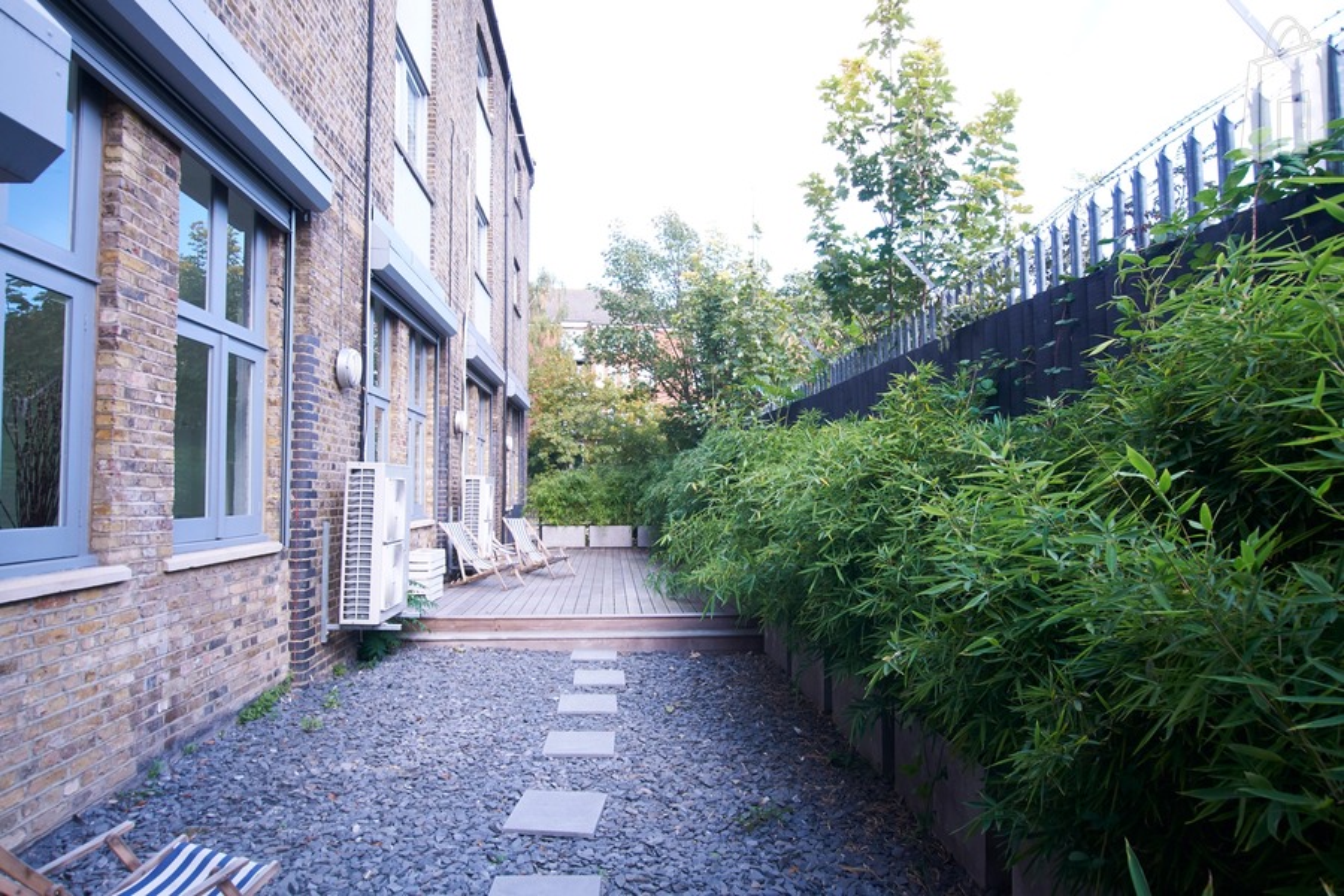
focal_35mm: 20
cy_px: 448
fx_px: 728
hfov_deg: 85.4
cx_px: 672
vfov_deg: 63.2
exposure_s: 1/60
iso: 400
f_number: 9
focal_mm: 13
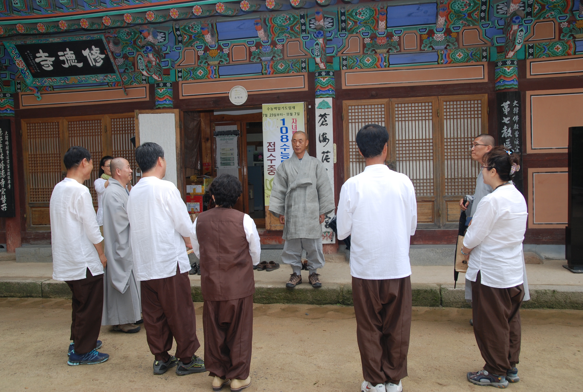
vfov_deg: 43.8
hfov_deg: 61.8
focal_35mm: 30
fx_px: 487
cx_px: 292
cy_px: 196
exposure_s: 1/125
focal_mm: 20
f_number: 5.6
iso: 180
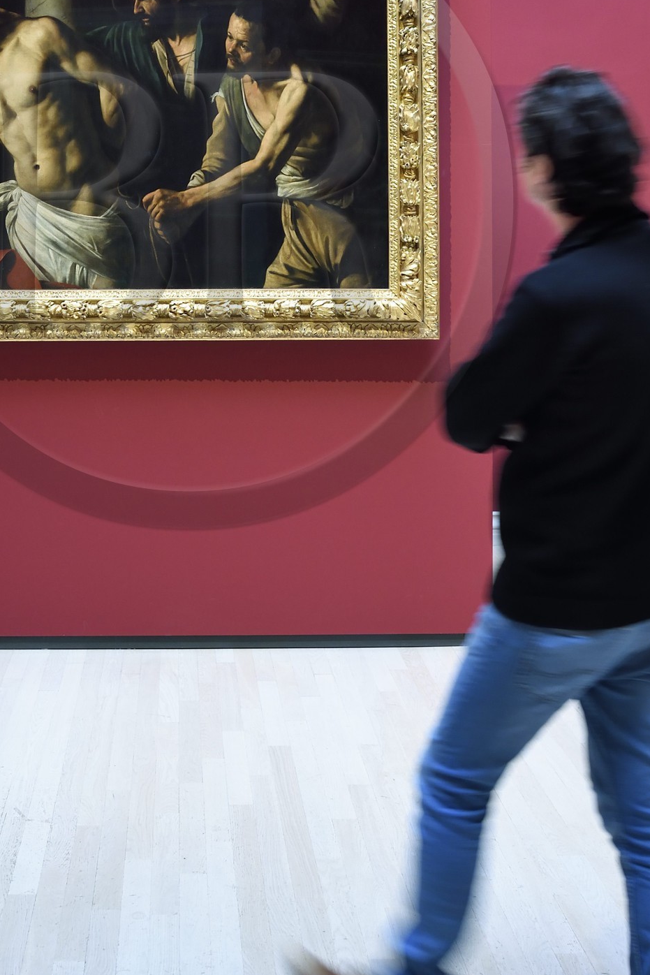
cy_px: 203
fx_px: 1489
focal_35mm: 55
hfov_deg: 24.4
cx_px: 189
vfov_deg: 35.2
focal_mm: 32
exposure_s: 1/20
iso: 800
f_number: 5.6
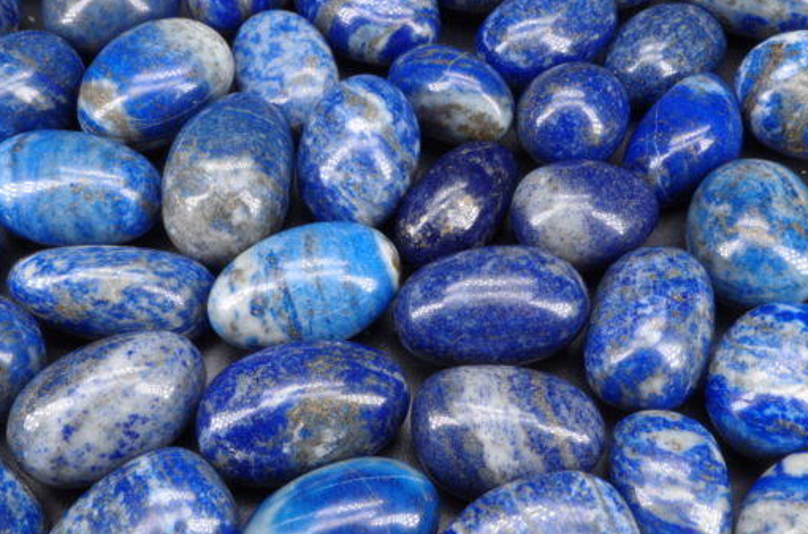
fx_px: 895
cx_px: 407
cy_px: 254
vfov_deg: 33.2
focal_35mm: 40
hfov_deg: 48.6
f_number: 4
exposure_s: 1/1.25
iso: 100
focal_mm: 23.13
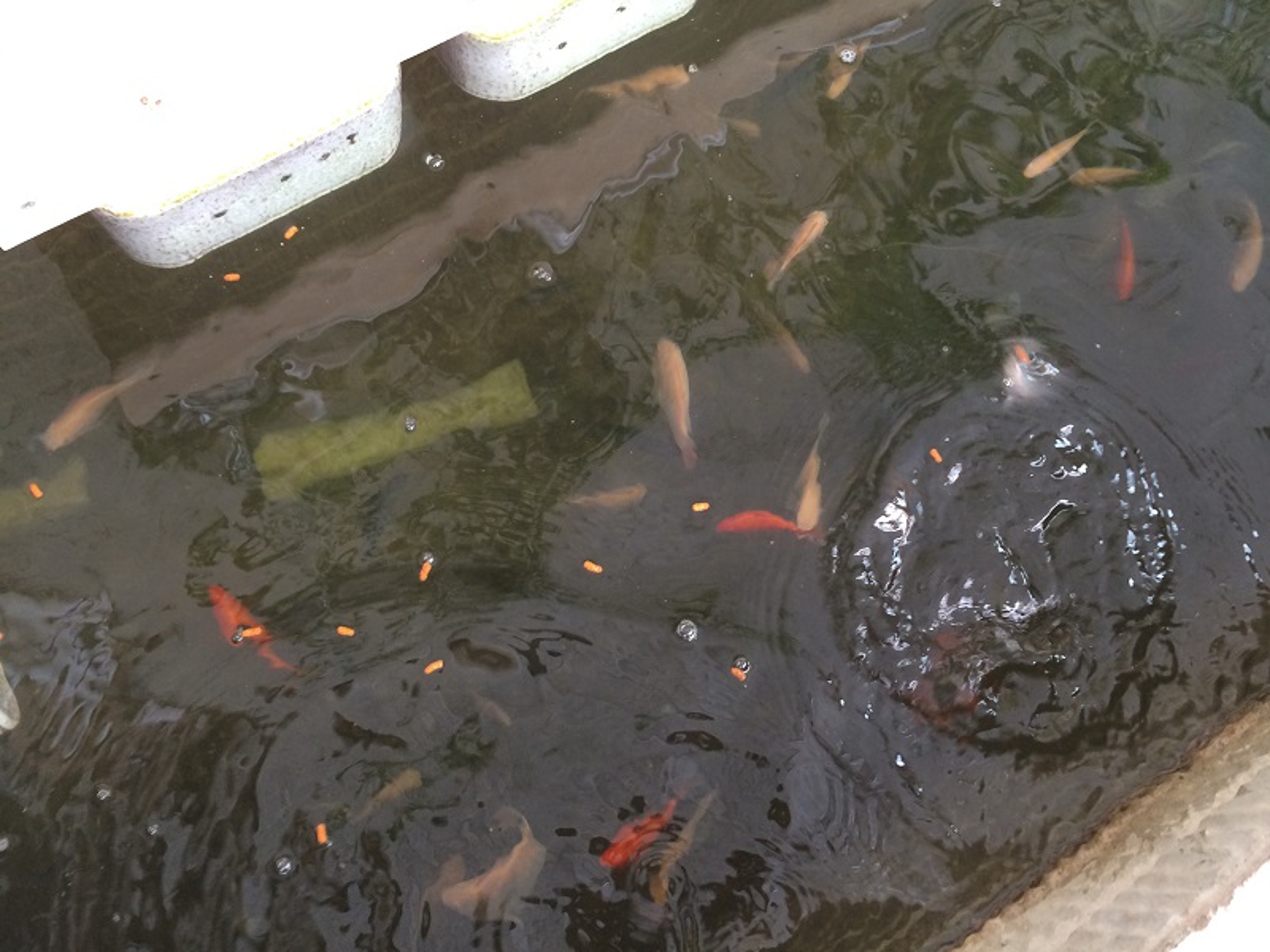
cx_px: 635
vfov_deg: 46.8
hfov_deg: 60.0
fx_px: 1101
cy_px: 476
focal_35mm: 30
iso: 40
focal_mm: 4.12
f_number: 2.2
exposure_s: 1/30
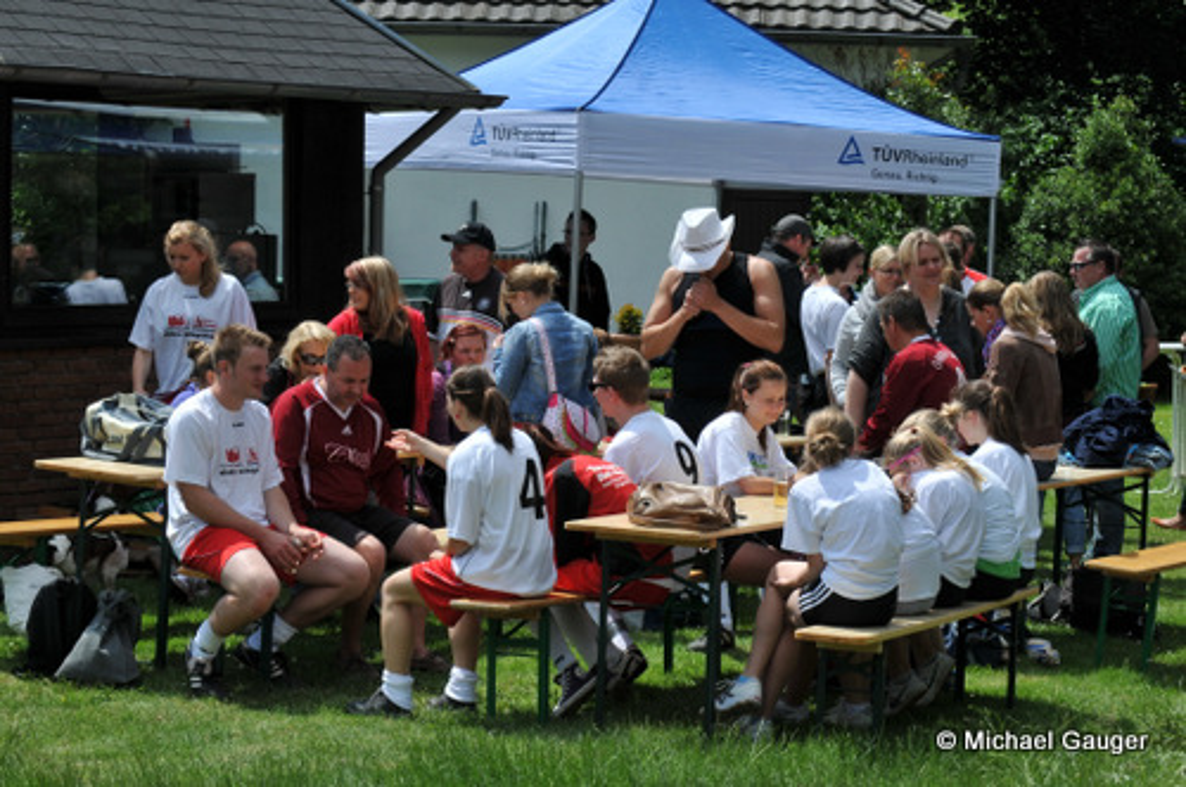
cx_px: 593
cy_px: 394
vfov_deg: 13.0
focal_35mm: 105
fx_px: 3455
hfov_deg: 19.5
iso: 200
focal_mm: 70
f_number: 8
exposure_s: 1/640
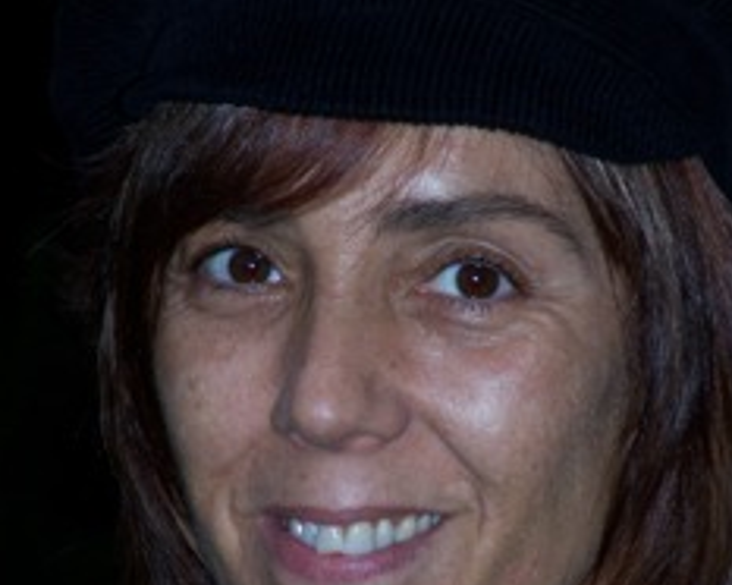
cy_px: 434
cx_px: 429
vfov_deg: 3.7
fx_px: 9091
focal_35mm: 420
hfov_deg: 4.6
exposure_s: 1/250
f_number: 3.6
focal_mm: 44.4
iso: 80
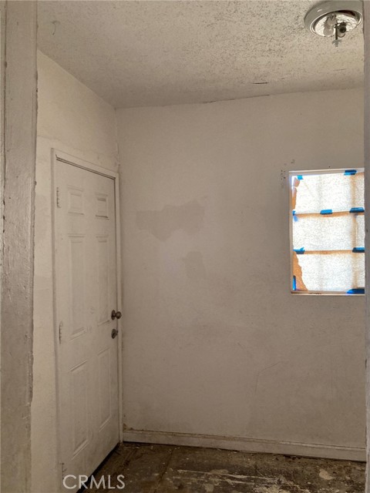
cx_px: 185
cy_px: 246
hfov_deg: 49.7
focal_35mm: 28
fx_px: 399
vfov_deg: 63.4
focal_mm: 3.99
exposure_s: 1/60
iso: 320
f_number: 1.8
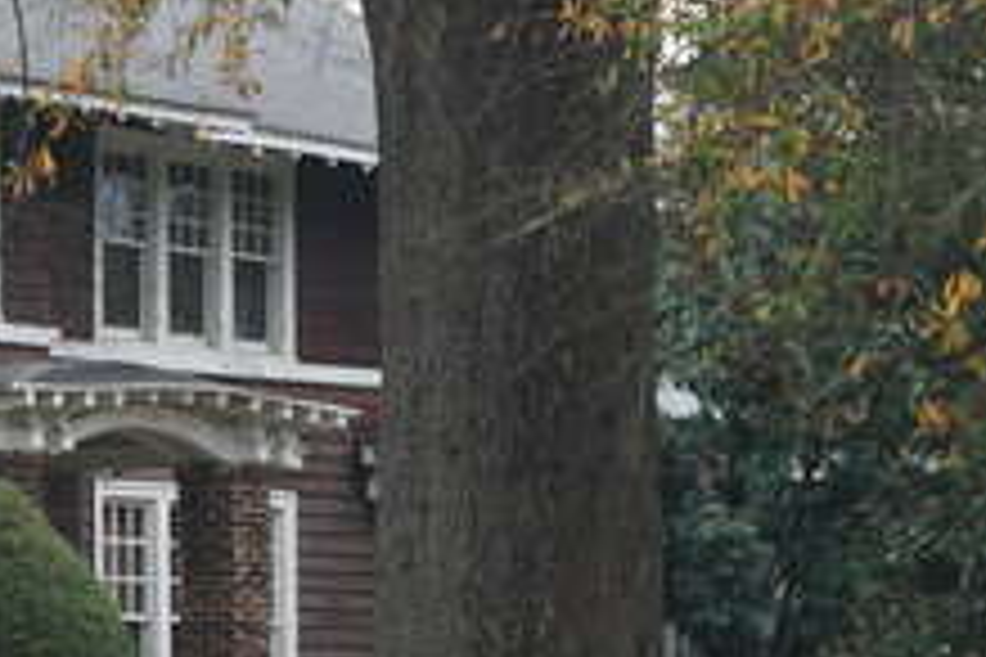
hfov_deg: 9.1
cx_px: -599
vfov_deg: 6.3
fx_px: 5998
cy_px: 358
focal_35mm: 219
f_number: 5.6
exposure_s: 1/160
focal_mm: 40
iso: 250
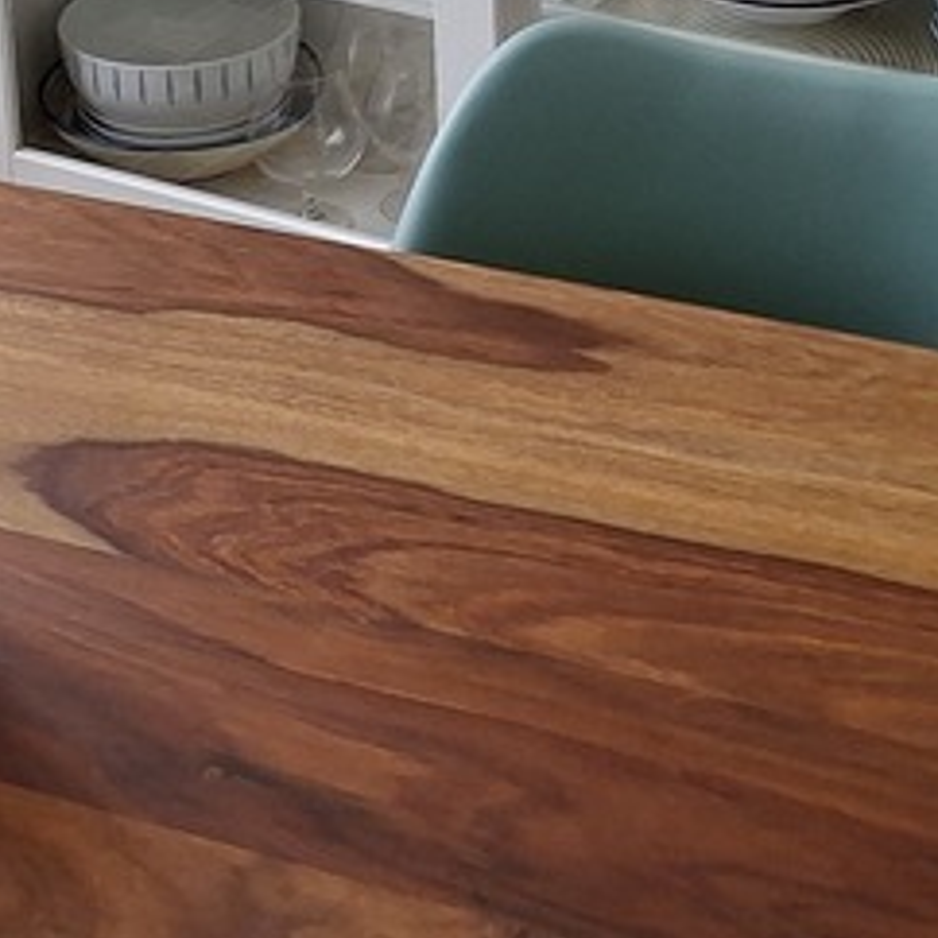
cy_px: -333
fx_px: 2637
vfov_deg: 18.5
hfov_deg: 20.1
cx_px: 364
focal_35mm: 86
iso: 50
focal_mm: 5.54
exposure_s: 1/100
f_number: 1.8
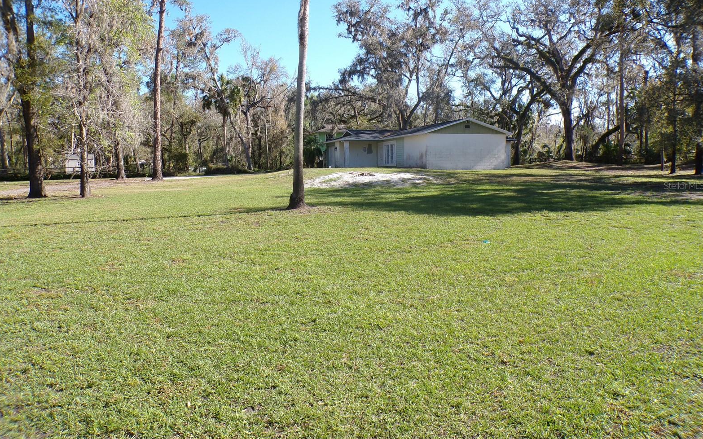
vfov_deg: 47.4
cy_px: 185
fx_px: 498
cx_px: 347
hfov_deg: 70.4
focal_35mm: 26
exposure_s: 1/300
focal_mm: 4.3
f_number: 4.4
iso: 100
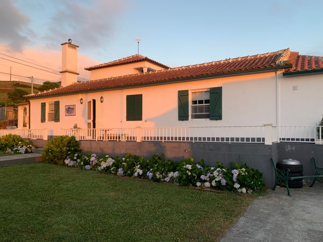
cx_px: 162
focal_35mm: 26
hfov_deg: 67.3
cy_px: 121
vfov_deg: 53.1
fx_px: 243
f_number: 1.8
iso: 25
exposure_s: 1/135
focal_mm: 4.25
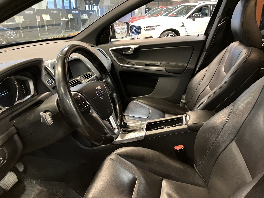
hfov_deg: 63.4
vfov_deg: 49.7
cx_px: 132
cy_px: 99
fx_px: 214
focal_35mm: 28
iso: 640
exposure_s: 1/25
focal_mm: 3.99
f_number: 1.8
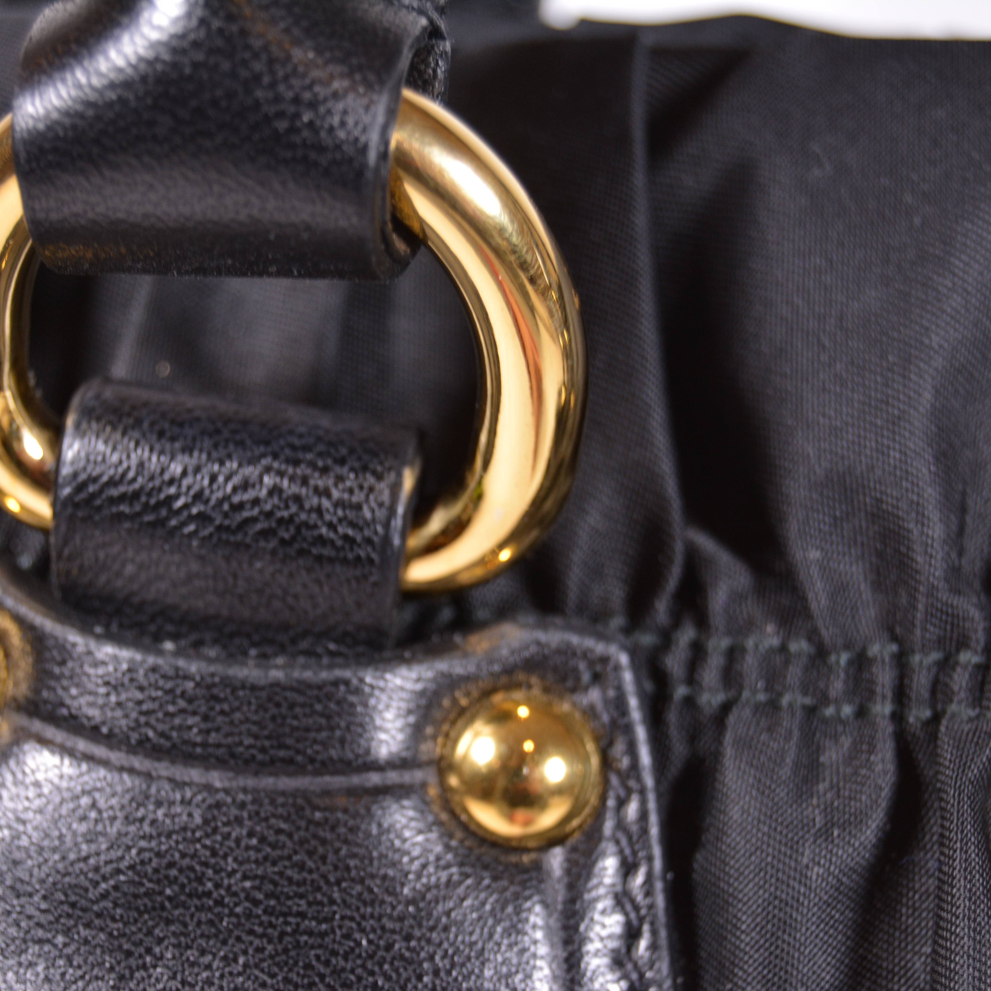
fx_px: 3422
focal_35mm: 106
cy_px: 497
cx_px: 422
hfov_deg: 16.5
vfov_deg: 16.5
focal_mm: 55
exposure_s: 1/60
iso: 500
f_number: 5.6
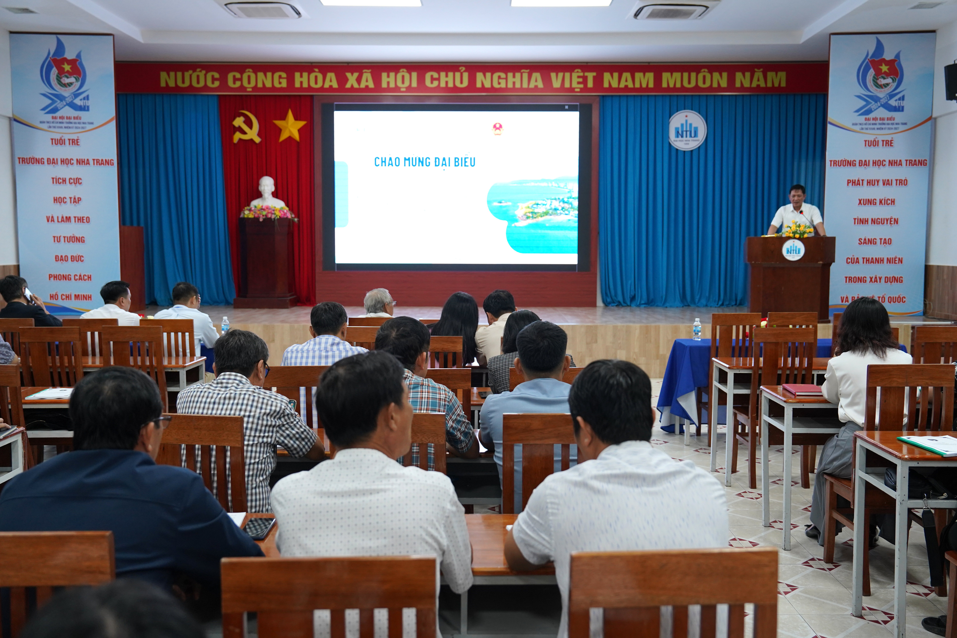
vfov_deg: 37.9
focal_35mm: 35
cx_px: 478
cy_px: 319
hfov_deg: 54.4
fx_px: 930
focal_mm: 35
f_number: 3.5
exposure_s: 1/160
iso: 1600
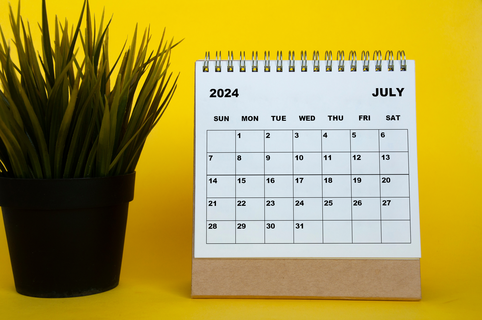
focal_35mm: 57
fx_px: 762
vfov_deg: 23.7
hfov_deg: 35.1
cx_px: 241
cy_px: 160
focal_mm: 38
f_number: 8
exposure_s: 1/80
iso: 200
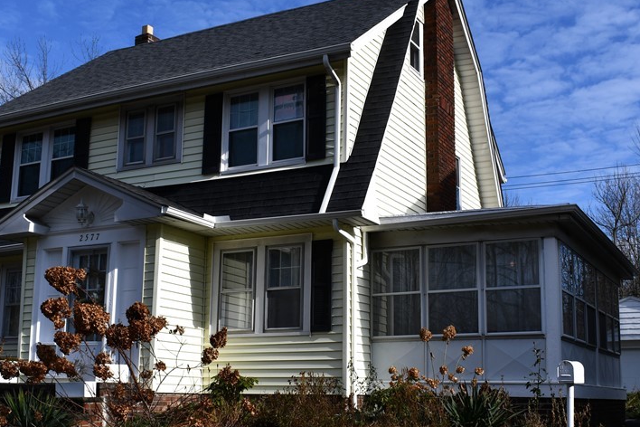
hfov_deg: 42.7
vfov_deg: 29.1
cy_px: 263
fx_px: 818
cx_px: 352
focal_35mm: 46
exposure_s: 1/400
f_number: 10
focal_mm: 20
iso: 100
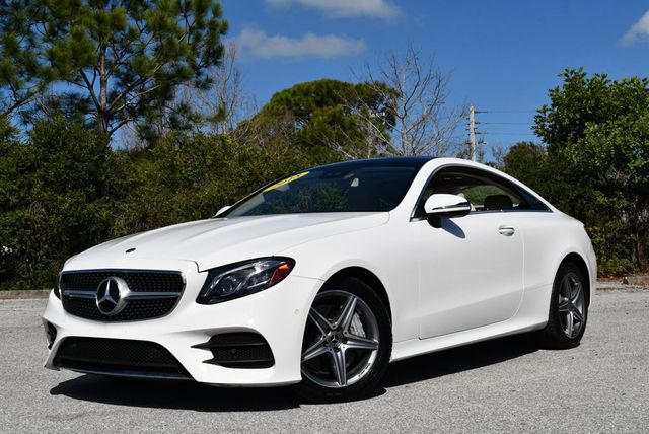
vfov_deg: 26.0
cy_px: 217
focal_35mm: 52
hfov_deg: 38.2
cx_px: 324
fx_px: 938
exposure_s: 1/400
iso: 100
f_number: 10
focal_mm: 26
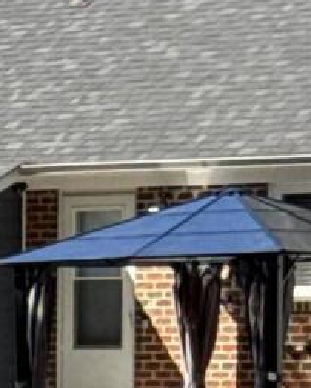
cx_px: -402
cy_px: 564
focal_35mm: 372
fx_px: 4275
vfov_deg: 5.2
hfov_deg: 4.1
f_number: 1.78
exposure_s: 1/1287
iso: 64
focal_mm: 6.76
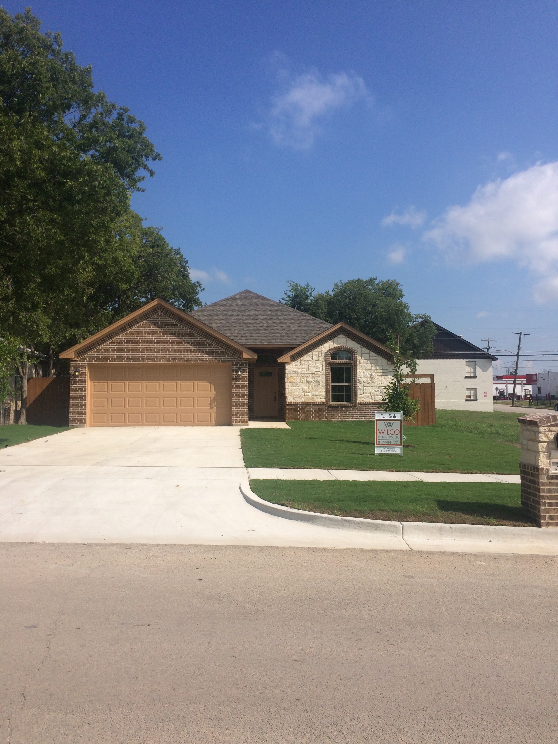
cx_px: 279
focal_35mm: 29
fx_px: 623
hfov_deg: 48.2
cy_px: 372
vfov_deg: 61.7
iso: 32
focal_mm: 4.15
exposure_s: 1/4115
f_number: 2.2
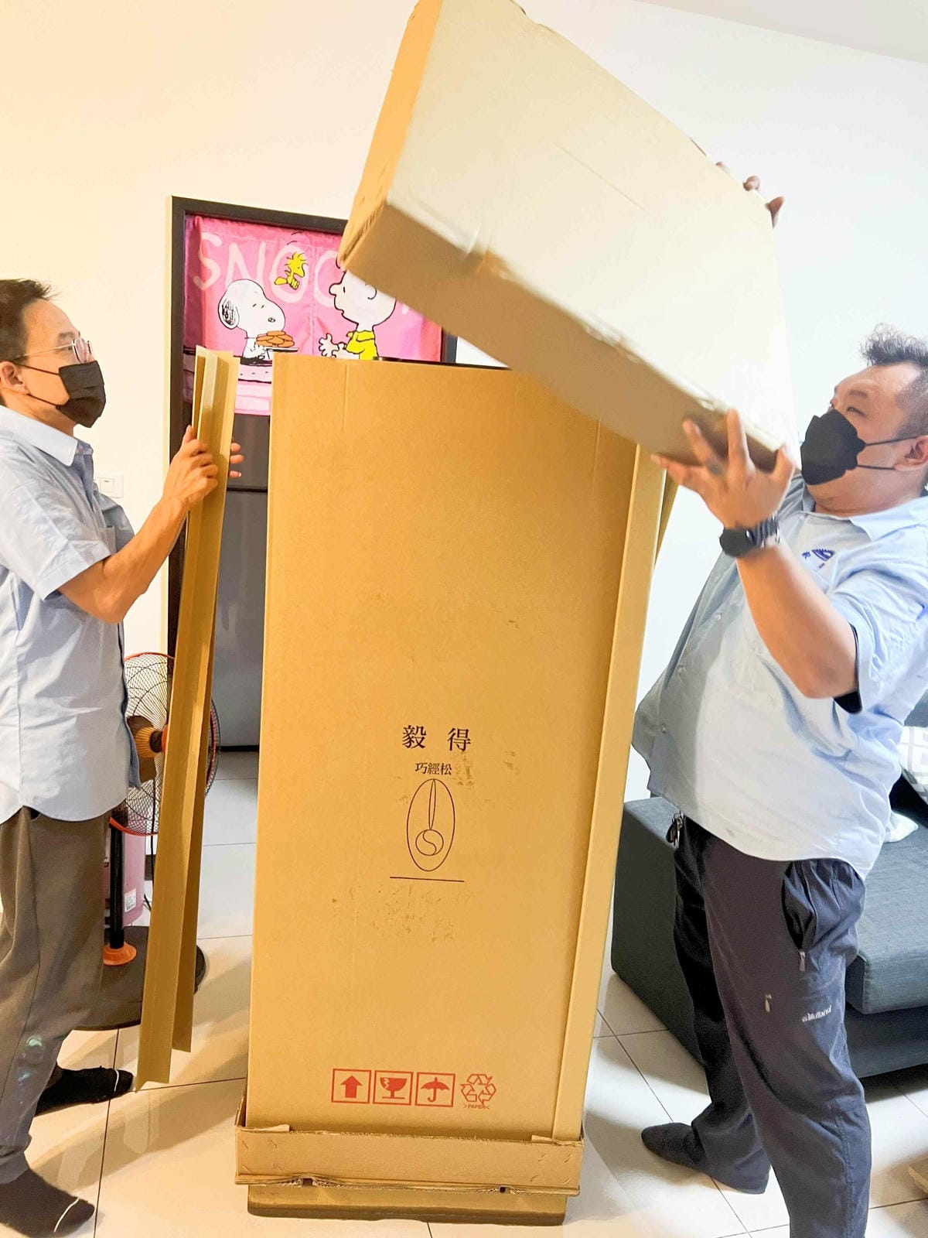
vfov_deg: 67.3
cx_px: 464
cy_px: 619
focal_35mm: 26
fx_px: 929
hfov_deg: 53.1
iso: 160
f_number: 1.5
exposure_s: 1/60
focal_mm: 5.7
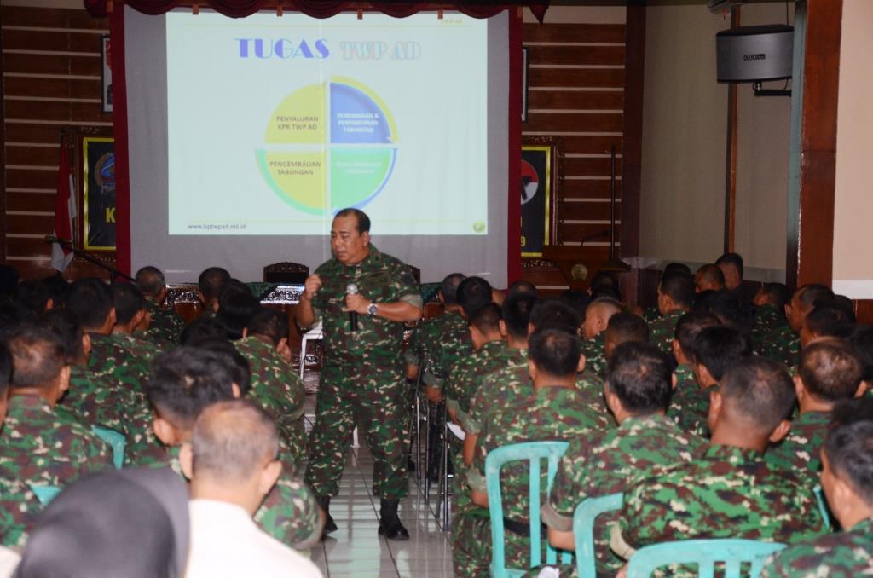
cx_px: 436
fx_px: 1887
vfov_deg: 17.4
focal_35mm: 78
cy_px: 289
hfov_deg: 26.0
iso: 1250
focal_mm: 52
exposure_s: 1/60
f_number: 5
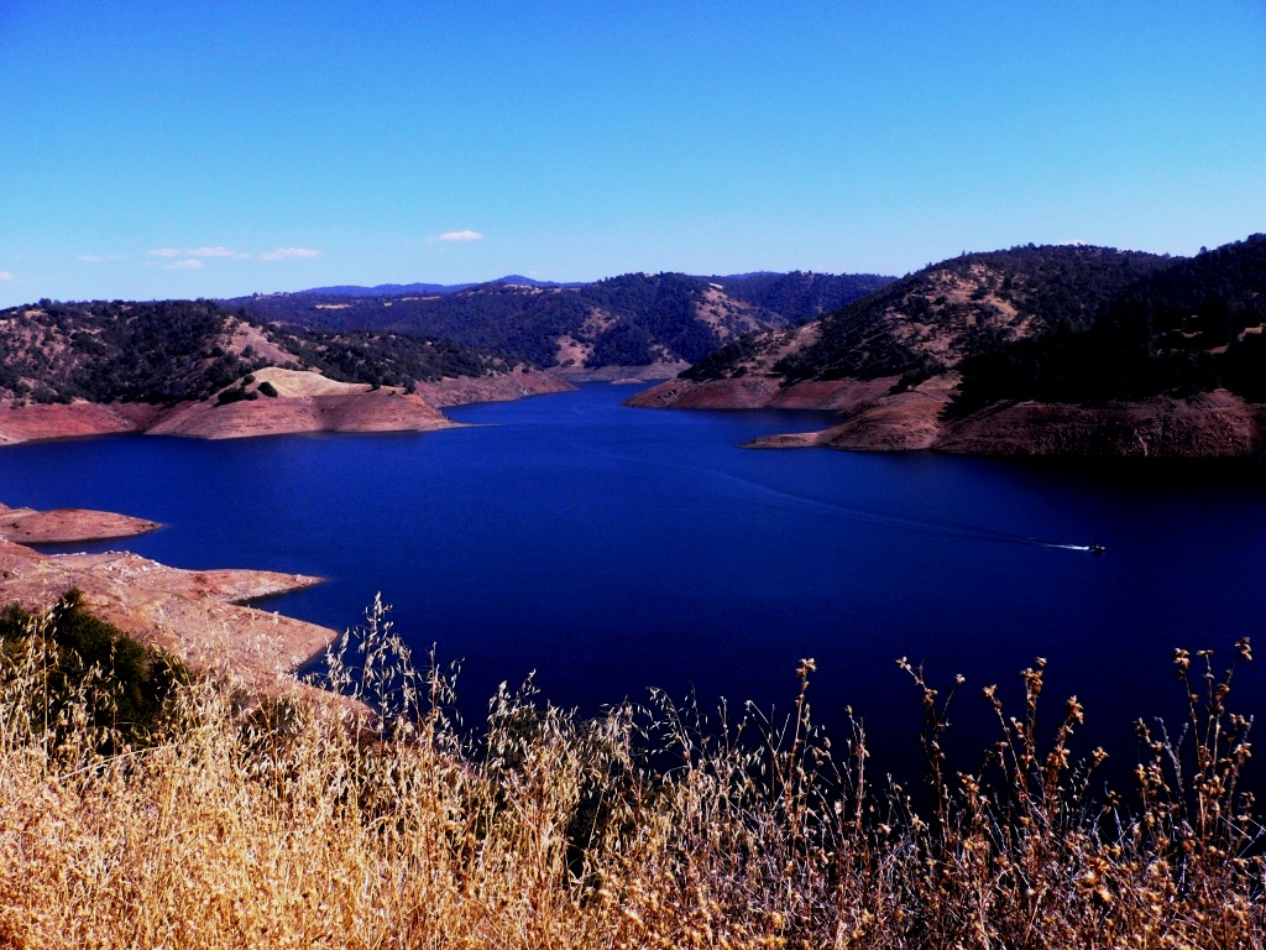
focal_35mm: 35
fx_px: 1280
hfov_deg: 52.6
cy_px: 475
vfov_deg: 40.7
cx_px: 633
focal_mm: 5.8
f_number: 5.6
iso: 80
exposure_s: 1/320
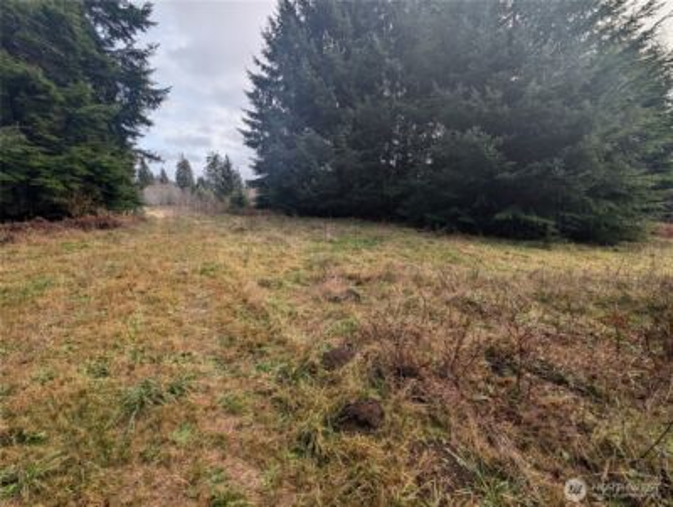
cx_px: 336
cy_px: 254
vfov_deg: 94.6
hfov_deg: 110.5
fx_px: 234
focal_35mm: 12
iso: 35
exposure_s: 1/426
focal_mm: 2.23
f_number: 1.95
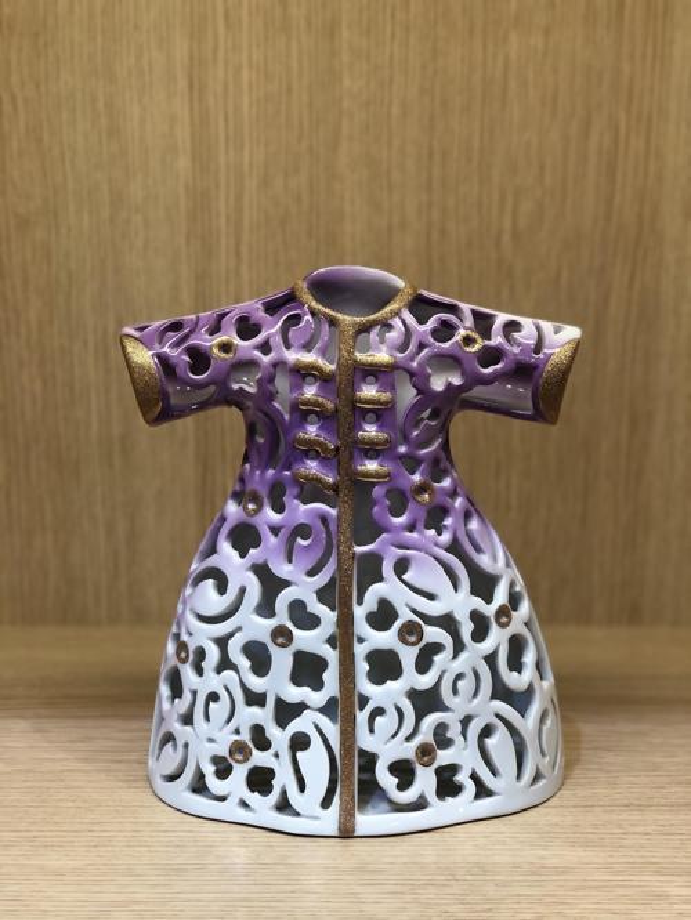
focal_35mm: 57
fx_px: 1516
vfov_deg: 33.8
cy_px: 460
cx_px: 346
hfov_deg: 25.7
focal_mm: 6.6
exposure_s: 1/33
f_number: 2.8
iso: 50
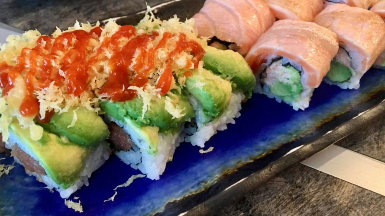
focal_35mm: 32
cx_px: 191
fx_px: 327
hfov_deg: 61.0
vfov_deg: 36.7
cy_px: 101
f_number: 2.2
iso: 200
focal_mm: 4.15
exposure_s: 1/17
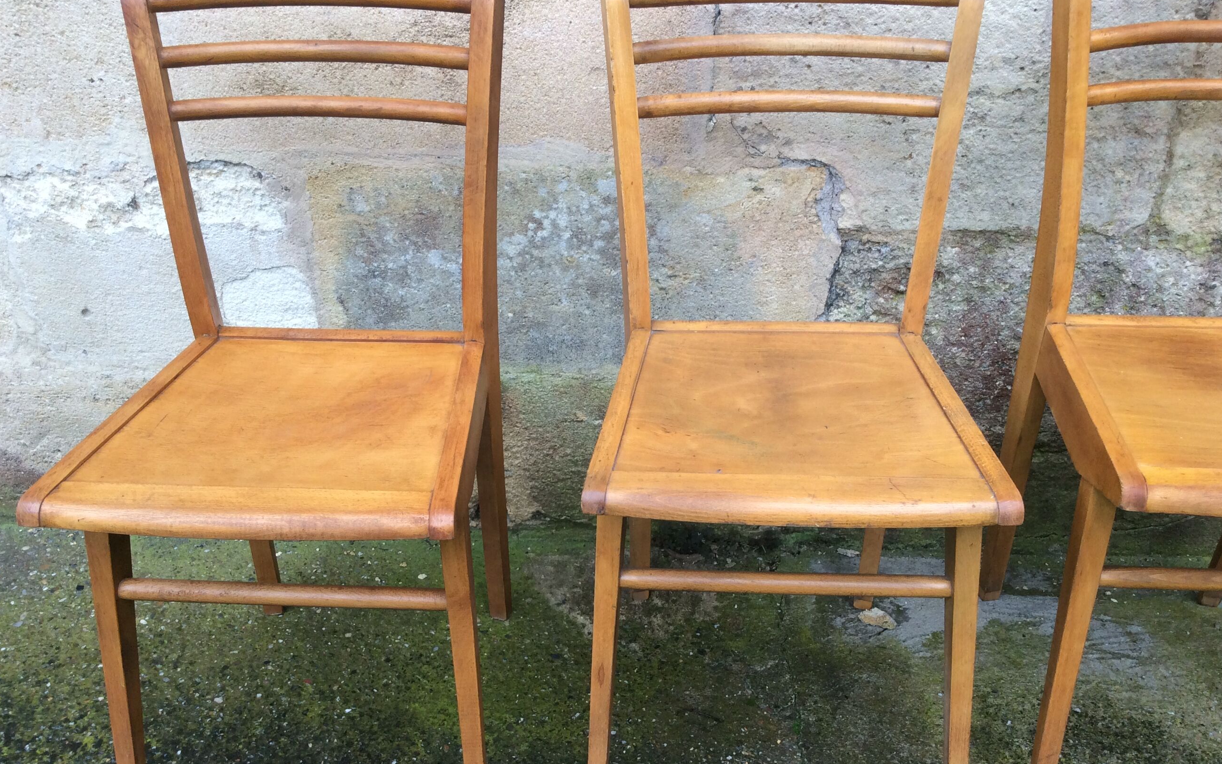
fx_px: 1132
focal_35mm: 34
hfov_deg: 56.7
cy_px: 409
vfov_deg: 37.3
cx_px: 611
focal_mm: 3.3
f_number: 2.4
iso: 40
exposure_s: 1/50
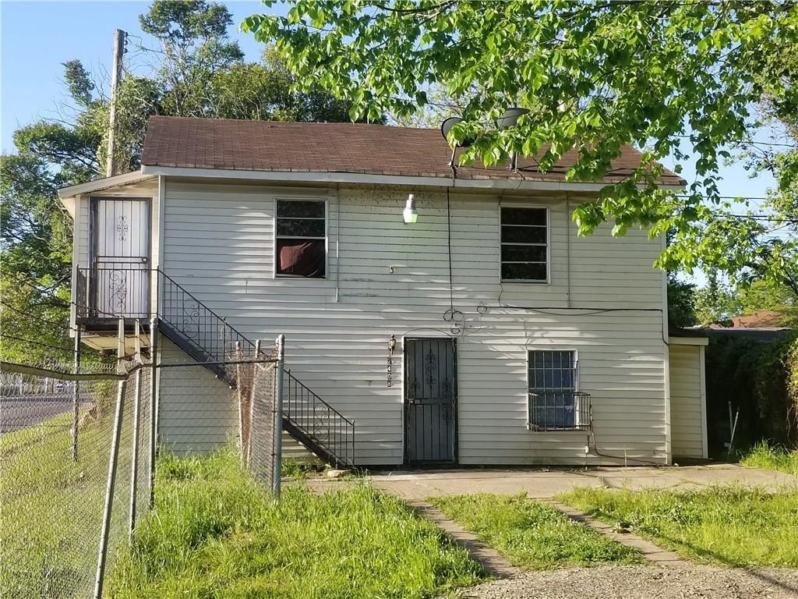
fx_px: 599
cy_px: 300
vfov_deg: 53.1
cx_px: 399
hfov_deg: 67.3
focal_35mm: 26
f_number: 1.7
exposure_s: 1/912
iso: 50
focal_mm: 4.25
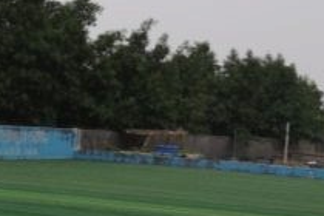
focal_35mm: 117
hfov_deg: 17.4
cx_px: 65
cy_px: 484
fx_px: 1053
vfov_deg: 10.4
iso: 100
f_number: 6.3
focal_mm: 16
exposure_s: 1/100
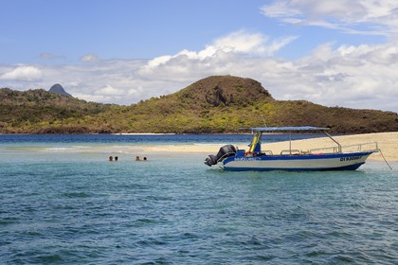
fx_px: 774
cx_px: 199
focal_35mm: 70
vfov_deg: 19.5
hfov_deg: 28.8
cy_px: 132
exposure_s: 1/320
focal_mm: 70
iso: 200
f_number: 13
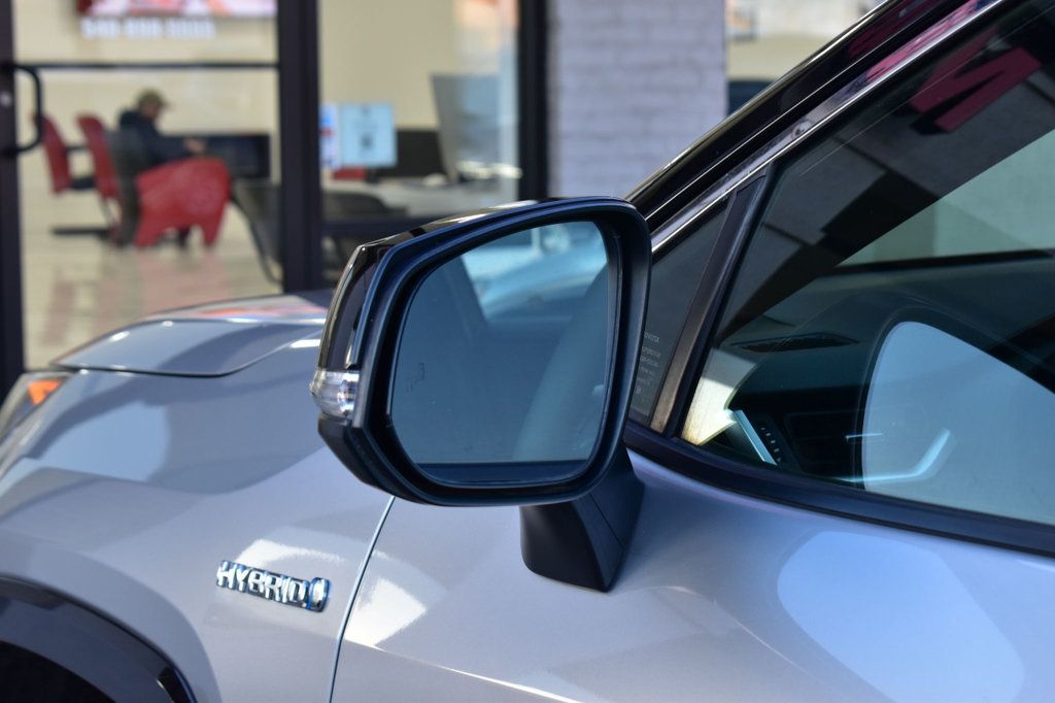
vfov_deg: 16.5
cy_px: 352
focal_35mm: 82
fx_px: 2417
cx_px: 528
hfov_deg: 24.6
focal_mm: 55
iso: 400
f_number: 7.1
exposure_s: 1/30
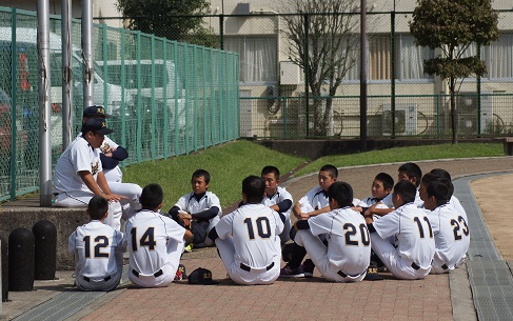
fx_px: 2588
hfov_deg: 11.3
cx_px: 256
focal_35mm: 185
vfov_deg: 7.1
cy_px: 170
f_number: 9
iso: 100
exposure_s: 1/500
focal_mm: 120
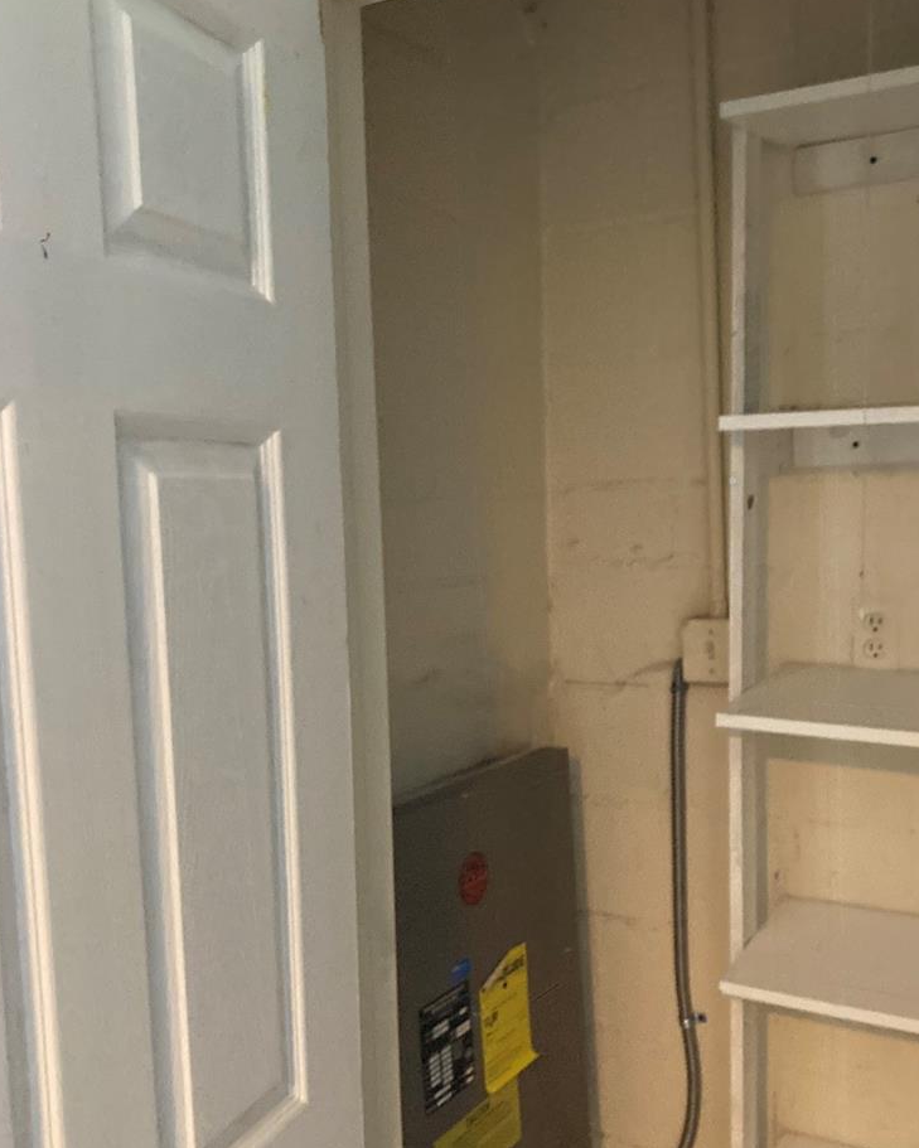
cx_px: 529
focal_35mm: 36
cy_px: 658
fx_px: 1224
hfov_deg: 41.1
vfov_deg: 50.1
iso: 640
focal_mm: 3.99
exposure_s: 1/30
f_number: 1.8
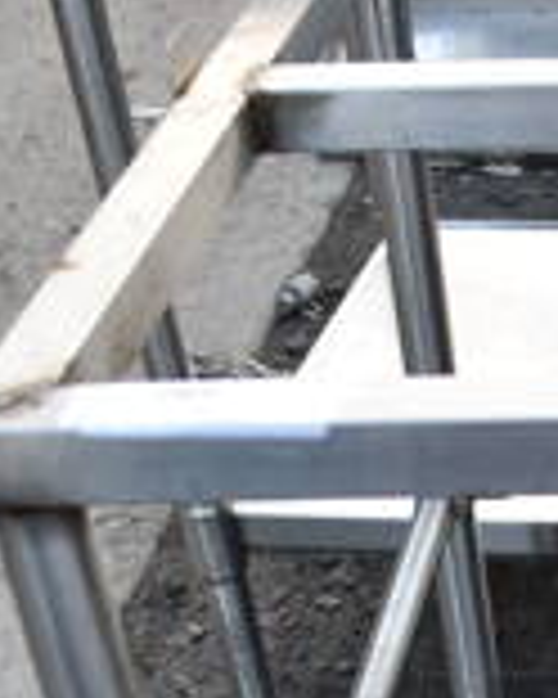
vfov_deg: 18.7
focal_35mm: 100
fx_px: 2064
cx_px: 891
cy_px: 689
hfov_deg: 14.2
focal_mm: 18
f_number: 3.5
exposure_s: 1/250
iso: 560
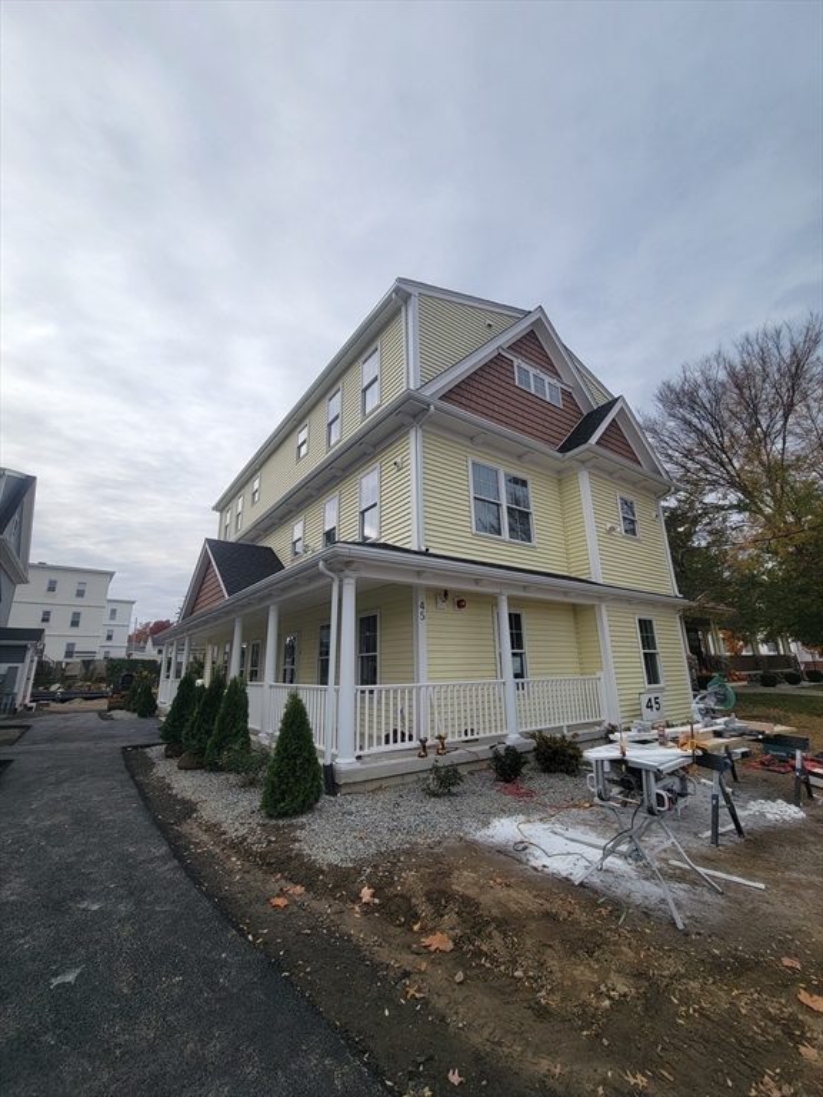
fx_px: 412
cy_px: 548
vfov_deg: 106.2
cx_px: 412
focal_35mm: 13
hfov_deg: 89.9
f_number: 2.2
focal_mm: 2.2
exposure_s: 1/1465
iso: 50
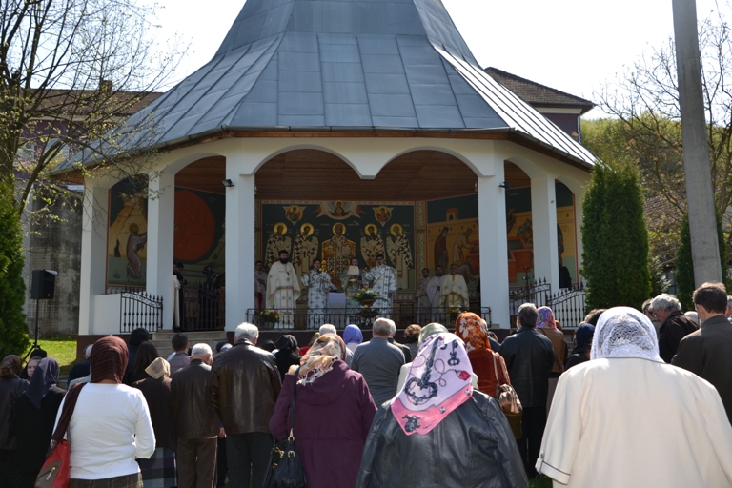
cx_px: 366
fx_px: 762
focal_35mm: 38
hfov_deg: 51.3
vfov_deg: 35.5
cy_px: 244
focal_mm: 25
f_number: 8
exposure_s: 1/200
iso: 100
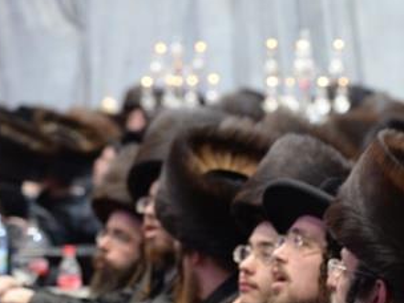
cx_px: 639
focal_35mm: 318
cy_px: 384
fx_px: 3711
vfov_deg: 4.7
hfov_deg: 6.1
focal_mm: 98
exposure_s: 1/80
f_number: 4.5
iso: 2000
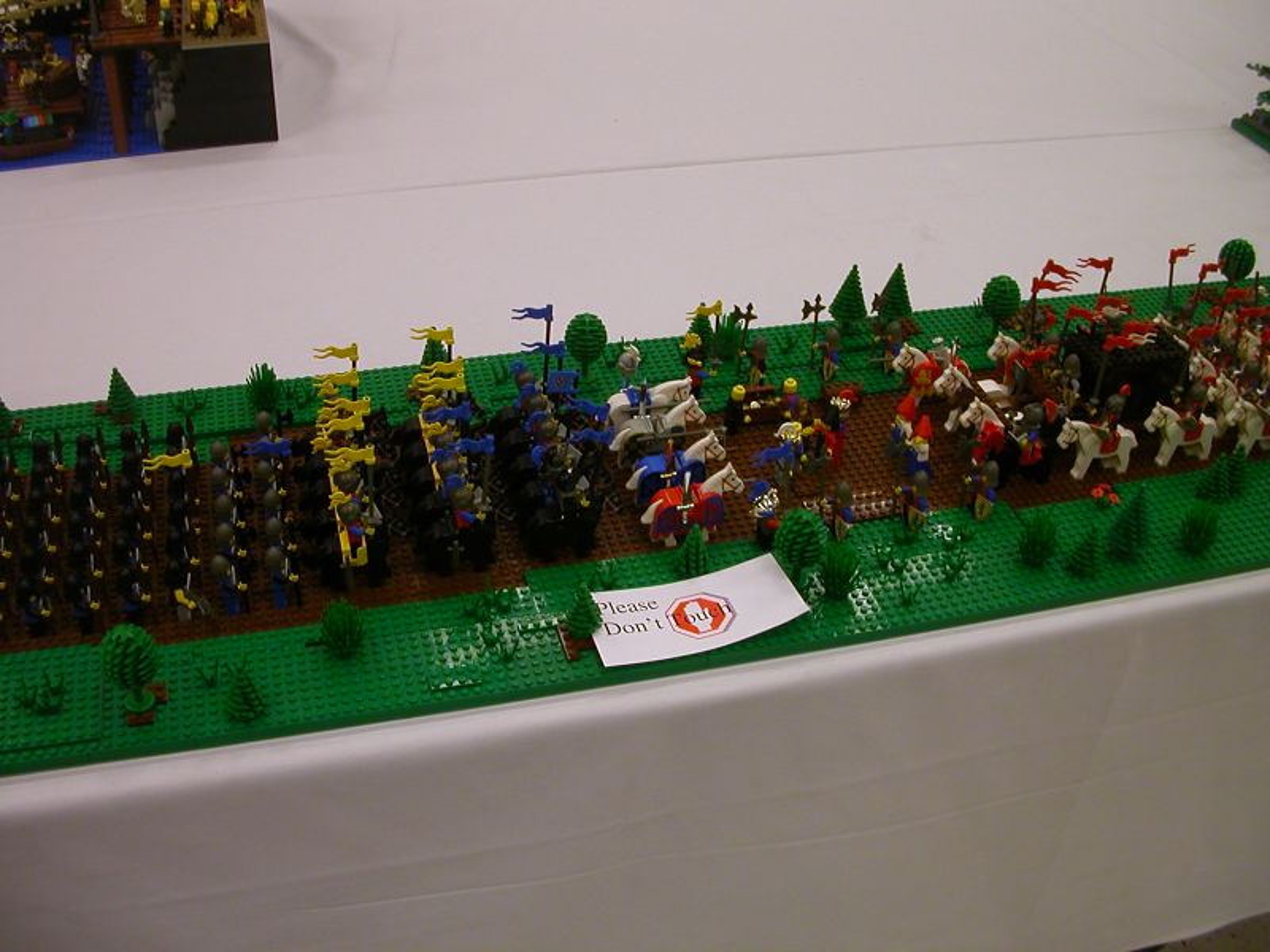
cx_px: 635
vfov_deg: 38.7
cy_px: 476
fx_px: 1357
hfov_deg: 50.1
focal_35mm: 37
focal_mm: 5.6
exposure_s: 1/35.8
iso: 100
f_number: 2.7
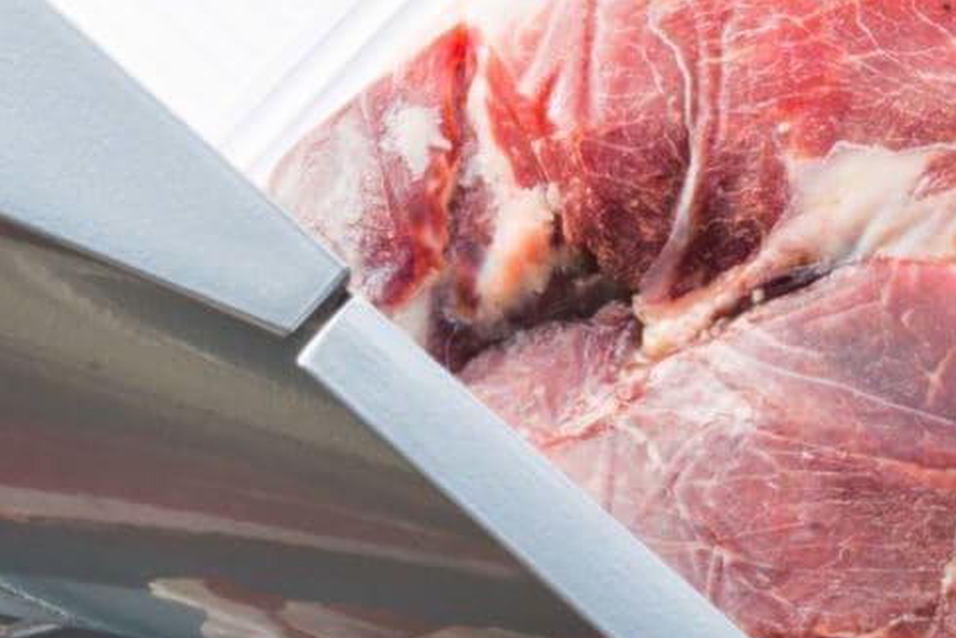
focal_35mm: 254
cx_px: 504
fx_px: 6747
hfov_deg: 8.1
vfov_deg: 5.4
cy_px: 969
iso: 100
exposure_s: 1/160
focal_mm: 60
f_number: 22
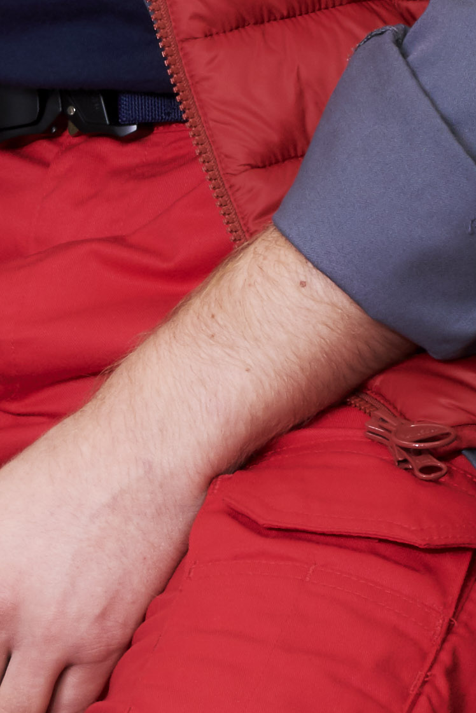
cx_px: -173
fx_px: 11674
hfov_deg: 2.3
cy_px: 214
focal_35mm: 589
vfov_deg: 3.5
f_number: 13
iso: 100
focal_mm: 80
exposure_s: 1/200
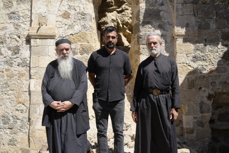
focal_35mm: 33
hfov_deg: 57.2
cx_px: 114
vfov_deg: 40.0
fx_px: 210
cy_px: 76
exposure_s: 1/500
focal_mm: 33
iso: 100
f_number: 4.5
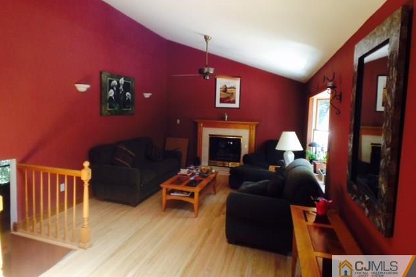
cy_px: 122
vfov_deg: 37.8
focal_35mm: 35
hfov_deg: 54.5
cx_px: 205
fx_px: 404
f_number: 2.4
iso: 64
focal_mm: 4.12
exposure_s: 1/20
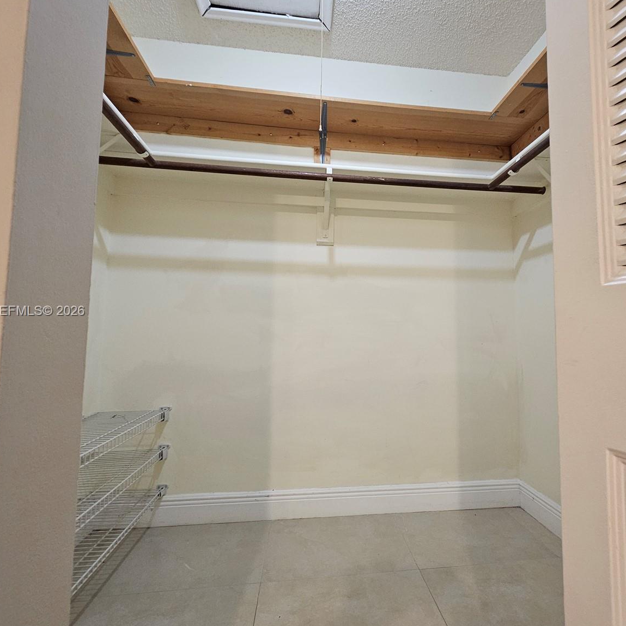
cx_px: 351
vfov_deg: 87.4
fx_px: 327
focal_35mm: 16
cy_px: 312
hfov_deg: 87.0
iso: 320
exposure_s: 1/40
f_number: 2.2
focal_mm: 2.2
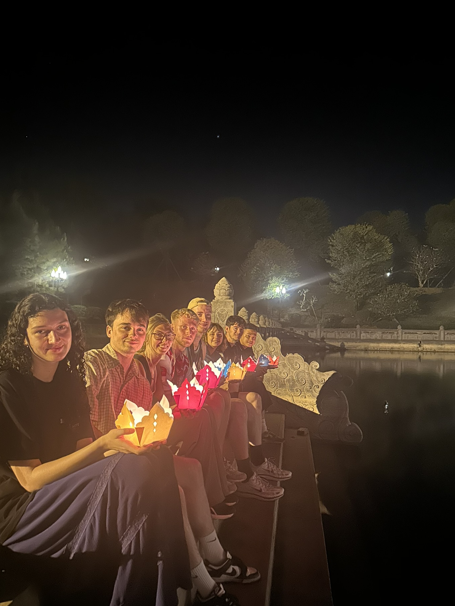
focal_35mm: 27
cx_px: 204
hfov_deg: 51.3
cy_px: 330
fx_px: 473
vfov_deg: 65.2
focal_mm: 6.86
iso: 1600
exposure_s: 1/20
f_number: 1.78
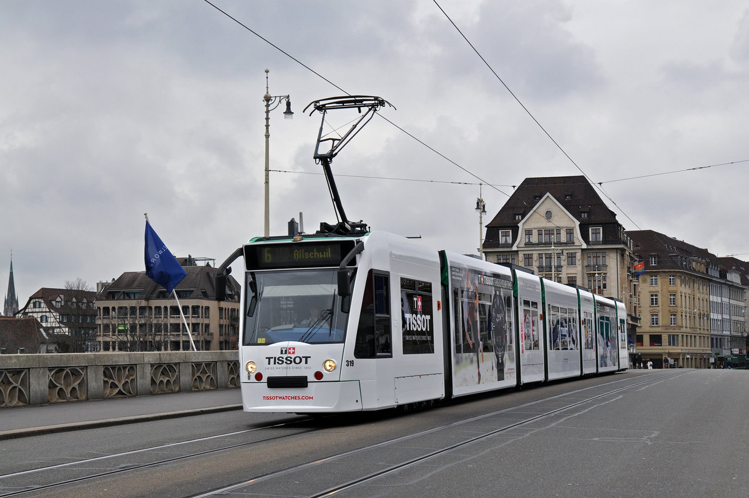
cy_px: 249
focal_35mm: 60
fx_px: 1247
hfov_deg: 33.4
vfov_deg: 22.6
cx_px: 374
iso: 400
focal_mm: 40
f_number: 8
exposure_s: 1/800
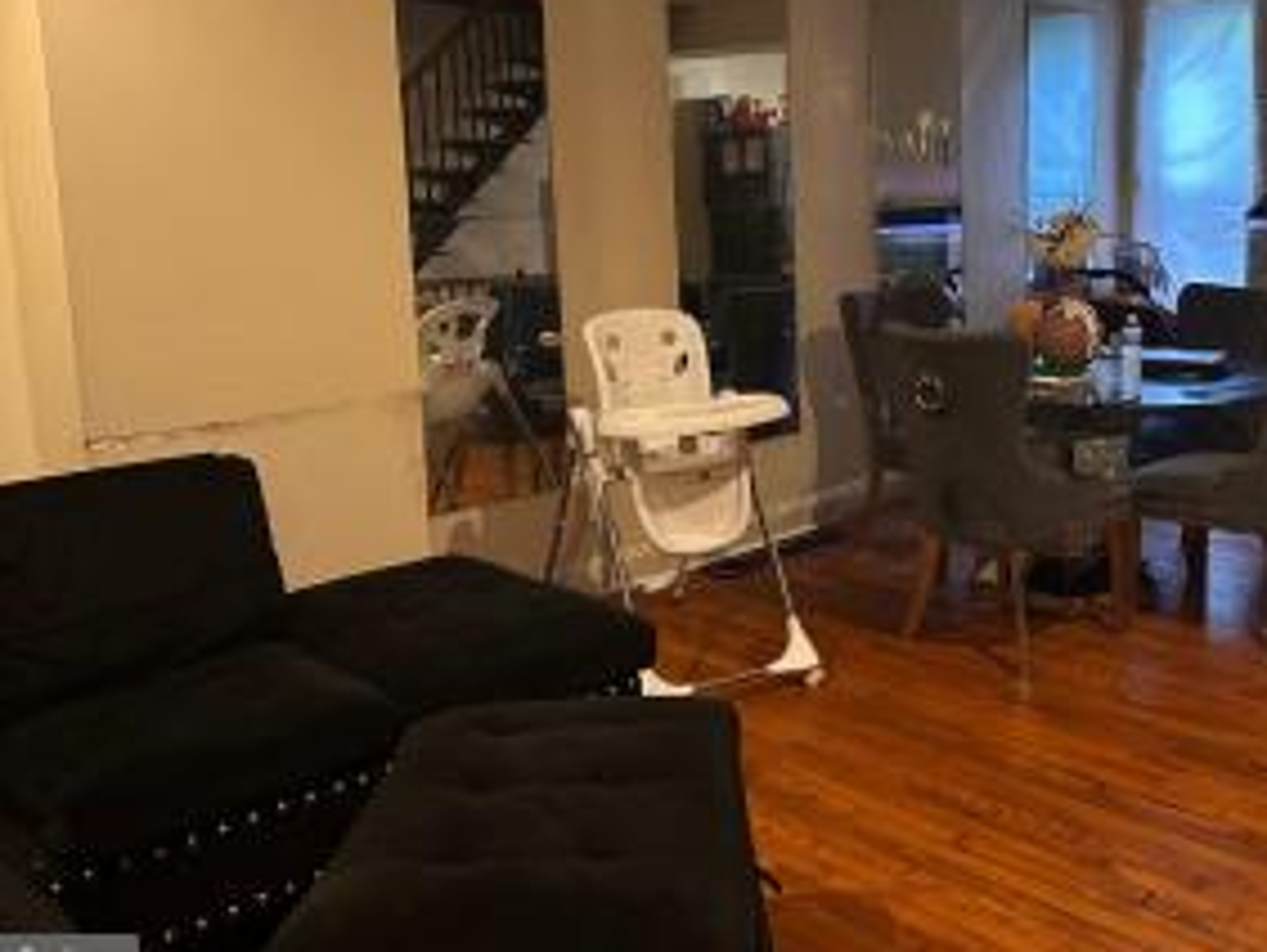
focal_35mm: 34
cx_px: 818
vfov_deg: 41.4
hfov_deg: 53.1
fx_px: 1246
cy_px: 332
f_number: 1.78
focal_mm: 6.86
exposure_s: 1/30
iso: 800
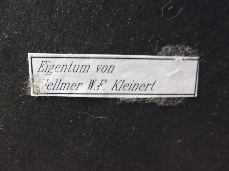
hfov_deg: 71.6
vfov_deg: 56.8
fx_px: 159
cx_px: 114
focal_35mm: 24
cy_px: 86
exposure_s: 1/5
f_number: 2.8
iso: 400
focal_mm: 4.3
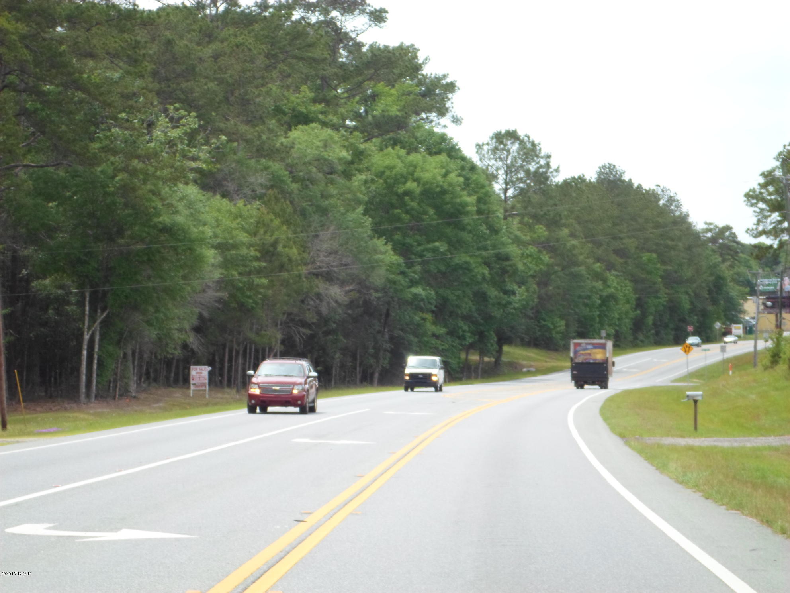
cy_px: 296
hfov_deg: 15.8
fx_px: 2853
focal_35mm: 125
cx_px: 395
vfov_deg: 11.9
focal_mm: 22.5
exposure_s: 1/180
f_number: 6.3
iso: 80
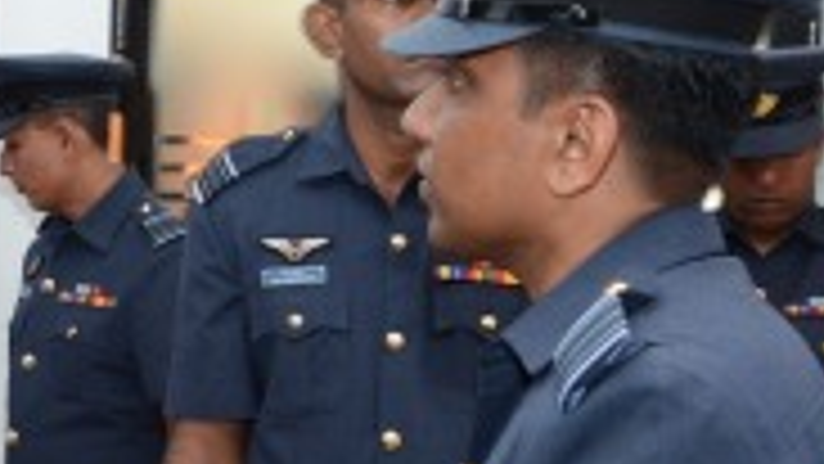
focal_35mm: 96
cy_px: 342
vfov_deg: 12.6
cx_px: 133
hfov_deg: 21.9
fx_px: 2098
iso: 1600
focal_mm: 28
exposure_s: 1/80
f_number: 6.3
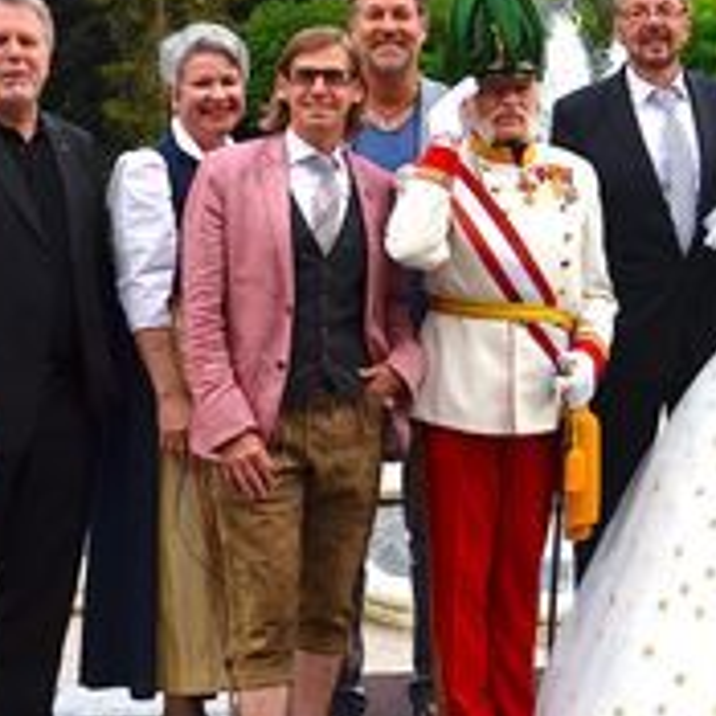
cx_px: 790
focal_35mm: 97
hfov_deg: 17.3
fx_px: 2270
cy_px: 235
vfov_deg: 17.9
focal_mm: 26
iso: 140
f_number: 5.6
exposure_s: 1/125
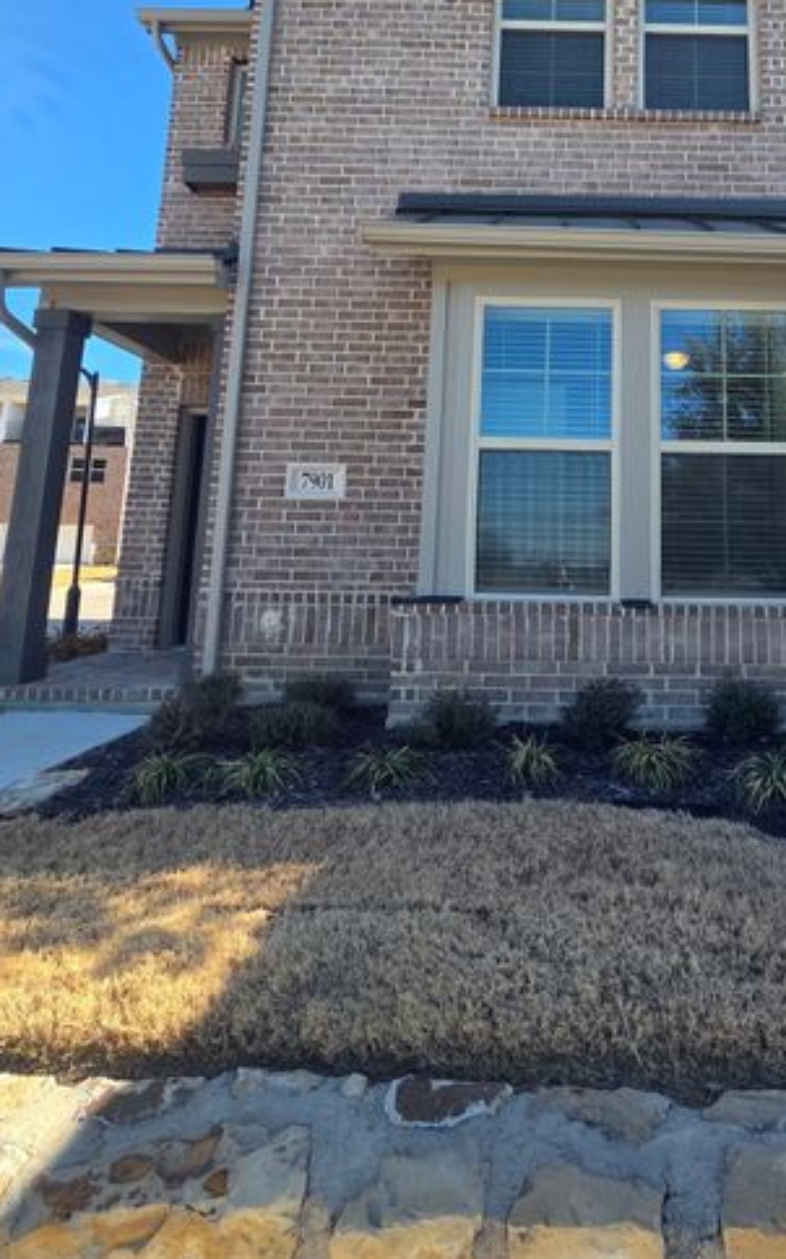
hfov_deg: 59.7
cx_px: 562
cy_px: 449
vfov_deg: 85.7
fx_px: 652
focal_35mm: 19
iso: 50
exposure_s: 1/788
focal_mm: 2.2
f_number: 2.2
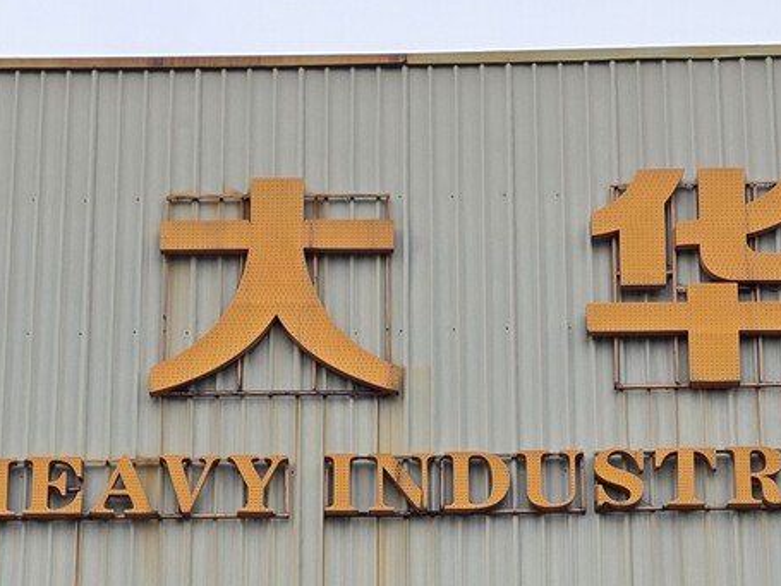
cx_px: 297
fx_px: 2188
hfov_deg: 20.2
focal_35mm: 97
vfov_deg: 13.6
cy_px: 1057
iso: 80
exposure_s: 1/1258
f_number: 1.7
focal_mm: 6.3
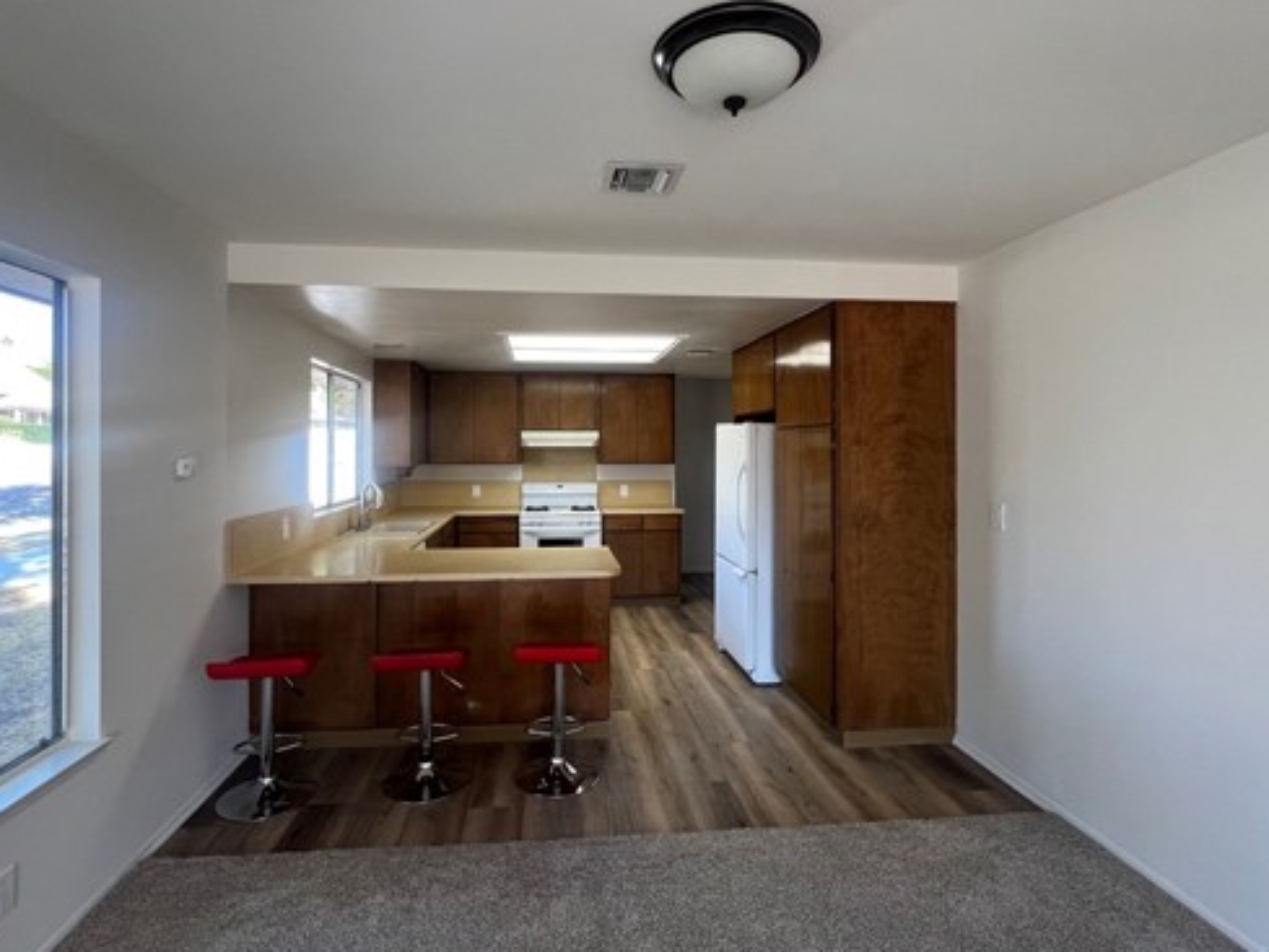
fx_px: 623
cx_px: 607
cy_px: 444
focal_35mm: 17
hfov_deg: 91.0
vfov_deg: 74.7
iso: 125
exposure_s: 1/120
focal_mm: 1.57
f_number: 1.8
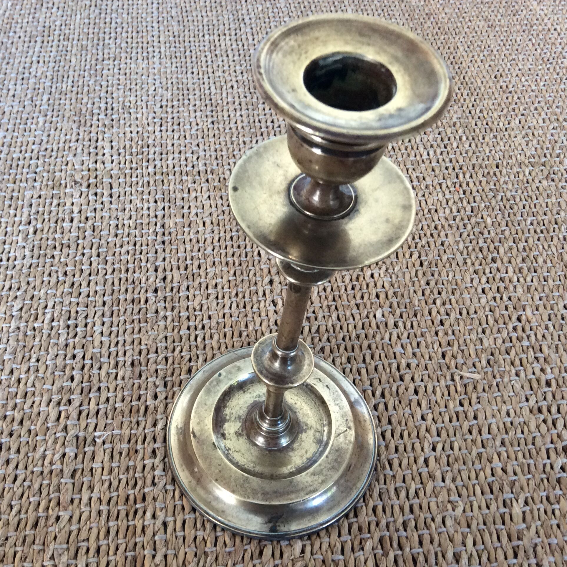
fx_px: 704
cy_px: 282
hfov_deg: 43.8
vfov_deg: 43.9
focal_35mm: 38
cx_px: 245
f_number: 2.4
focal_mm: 3.3
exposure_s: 1/25
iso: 100
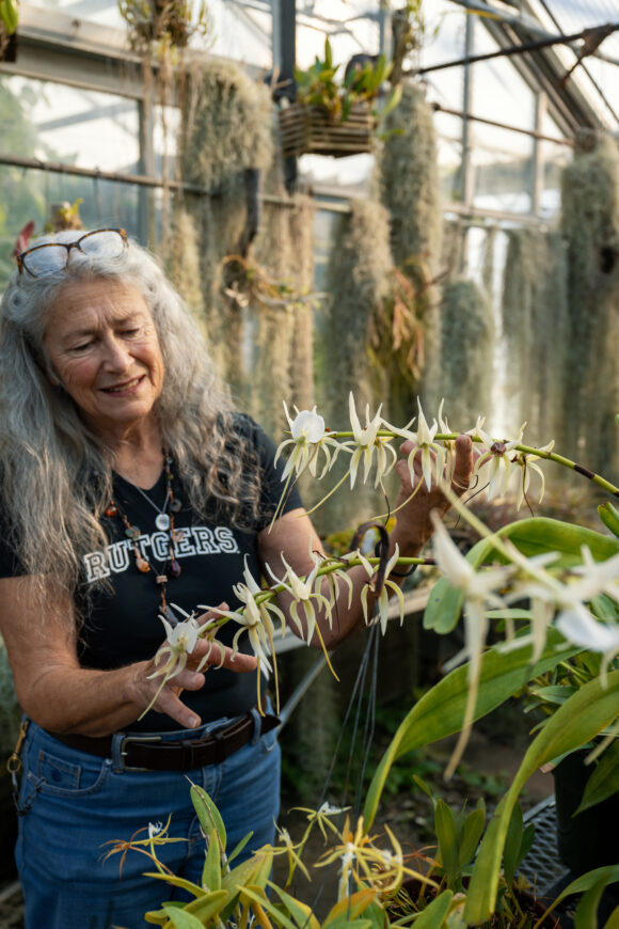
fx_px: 980
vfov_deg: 50.7
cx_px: 310
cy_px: 464
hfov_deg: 35.1
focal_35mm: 38
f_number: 3.5
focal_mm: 38
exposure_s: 1/250
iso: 160
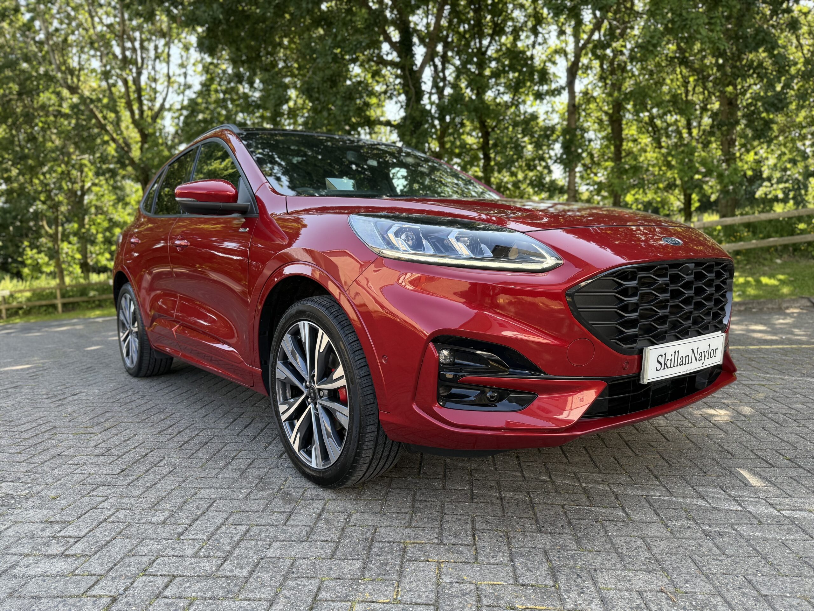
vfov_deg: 56.8
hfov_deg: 71.6
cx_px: 407
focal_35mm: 24
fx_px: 564
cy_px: 306
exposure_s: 1/440
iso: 100
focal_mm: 6.76
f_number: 1.78
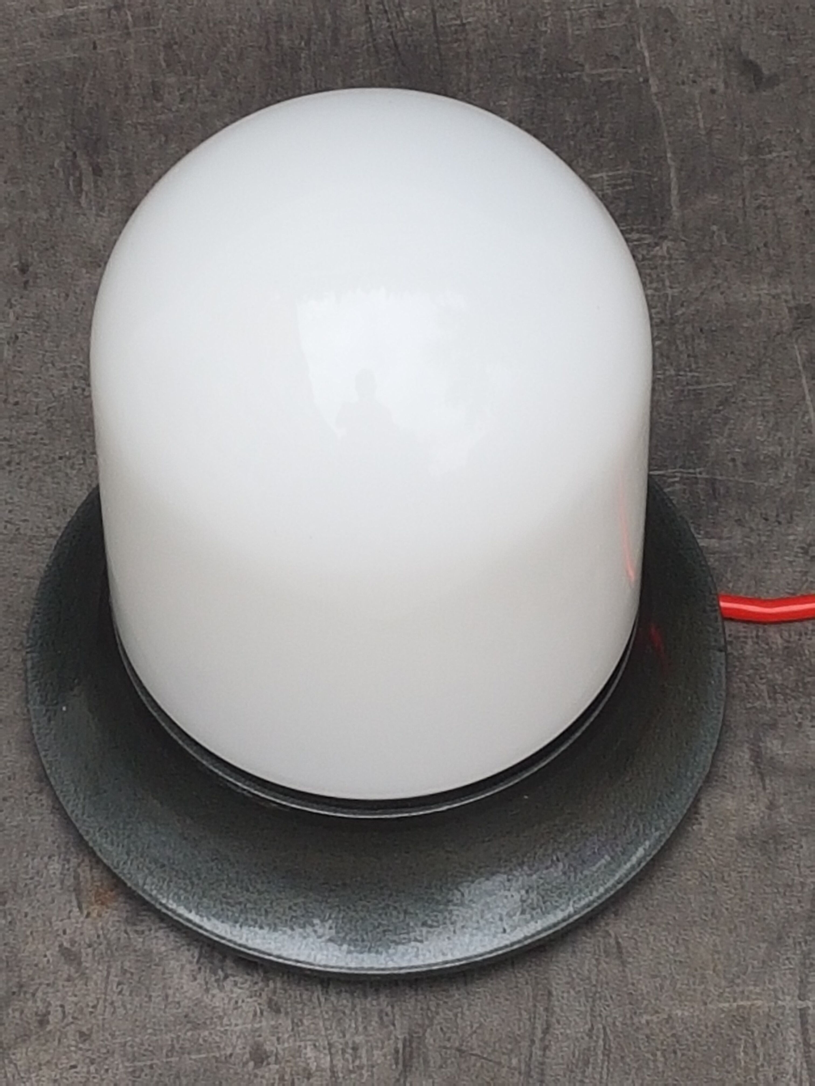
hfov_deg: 53.1
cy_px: 543
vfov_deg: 67.3
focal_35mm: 26
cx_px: 408
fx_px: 816
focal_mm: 4.2
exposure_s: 1/734
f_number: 1.7
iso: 40
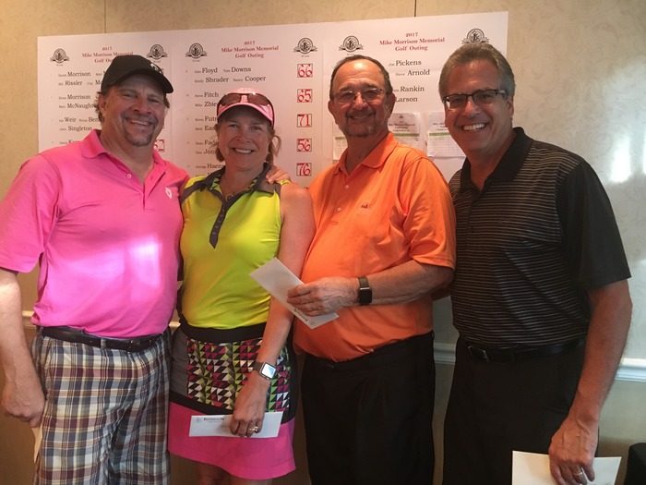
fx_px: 541
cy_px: 242
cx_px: 323
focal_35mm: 29
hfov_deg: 61.7
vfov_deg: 48.2
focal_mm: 4.15
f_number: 2.2
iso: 200
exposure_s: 1/15
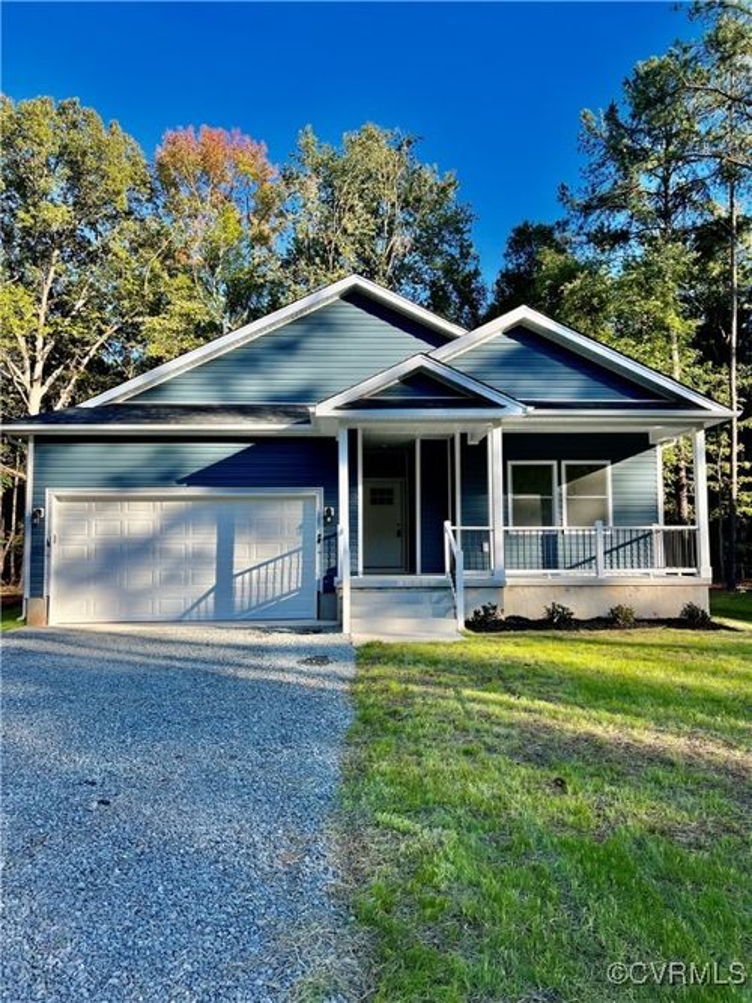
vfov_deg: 67.3
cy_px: 502
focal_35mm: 26
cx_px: 376
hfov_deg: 53.0
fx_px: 753
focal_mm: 5.7
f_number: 1.5
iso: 50
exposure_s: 1/1112
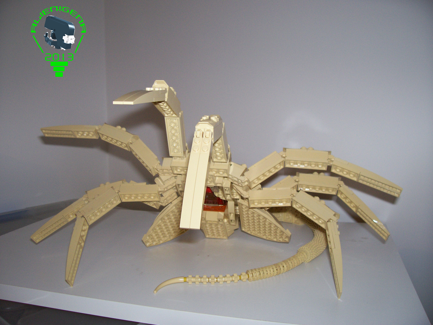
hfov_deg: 54.0
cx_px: 216
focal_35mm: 34
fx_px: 425
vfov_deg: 41.8
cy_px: 162
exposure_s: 1/64
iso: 80
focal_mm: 5.6
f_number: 2.7
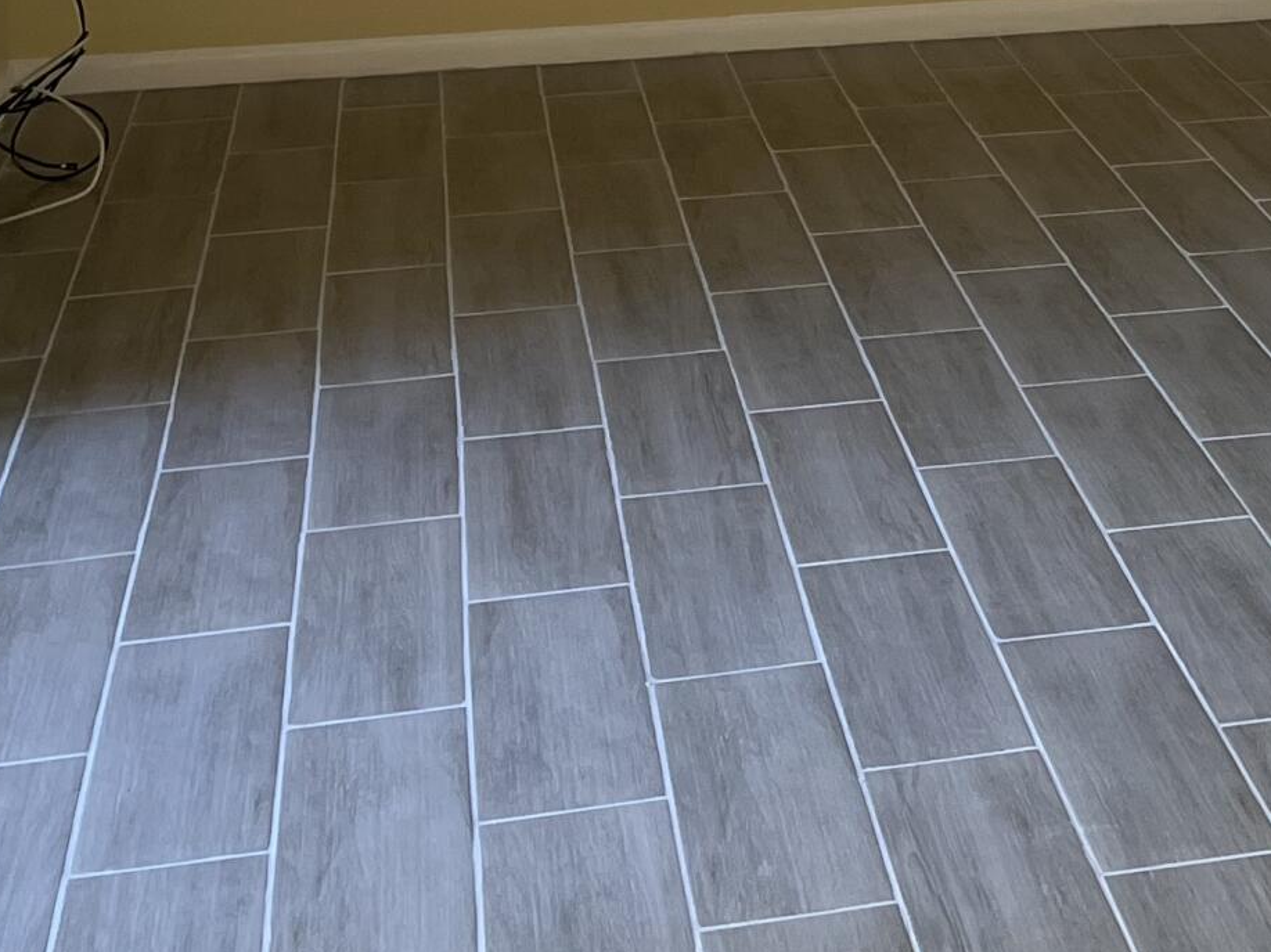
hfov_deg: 22.1
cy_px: -596
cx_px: 1306
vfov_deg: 15.6
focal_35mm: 85
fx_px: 3120
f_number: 1.6
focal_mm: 5.1
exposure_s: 1/120
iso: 100
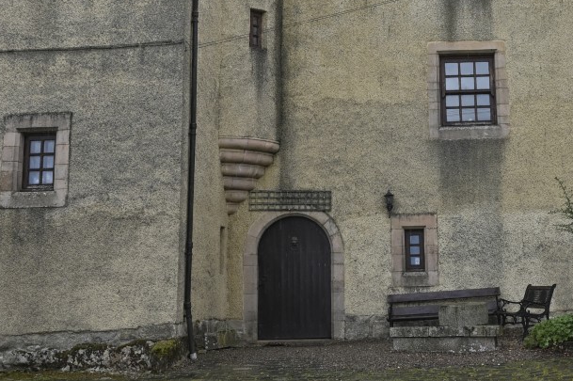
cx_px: 395
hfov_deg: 31.1
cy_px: 60
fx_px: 1018
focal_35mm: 64
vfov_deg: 20.9
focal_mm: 24
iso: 200
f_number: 8
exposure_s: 1/250
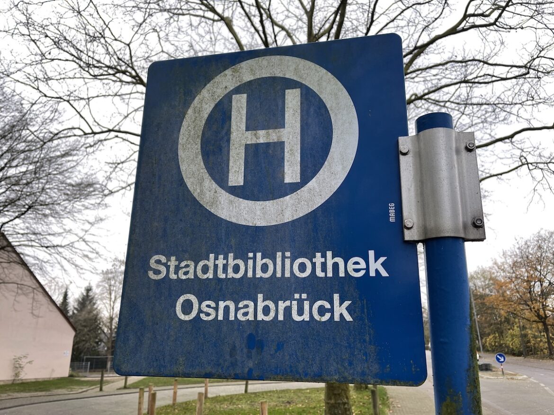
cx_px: 277
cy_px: 208
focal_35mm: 26
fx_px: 416
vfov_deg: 53.1
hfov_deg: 67.3
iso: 80
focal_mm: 5.1
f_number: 1.6
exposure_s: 1/121
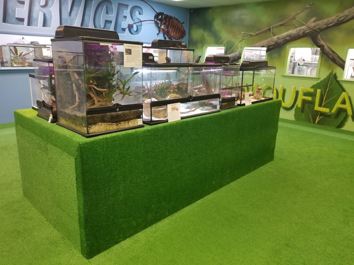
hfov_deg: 67.3
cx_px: 177
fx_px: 266
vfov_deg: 53.1
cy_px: 132
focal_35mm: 26
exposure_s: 1/30
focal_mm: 4.3
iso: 160
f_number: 1.7
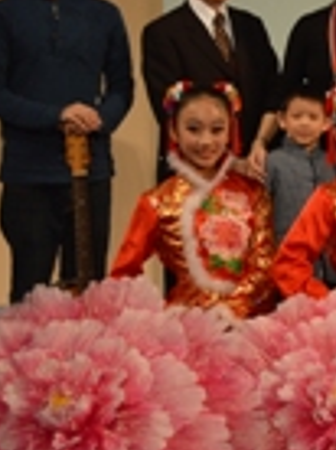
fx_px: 1714
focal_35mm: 132
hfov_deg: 10.6
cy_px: 189
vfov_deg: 15.0
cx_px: 569
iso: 320
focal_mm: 30
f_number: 5.6
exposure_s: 1/125
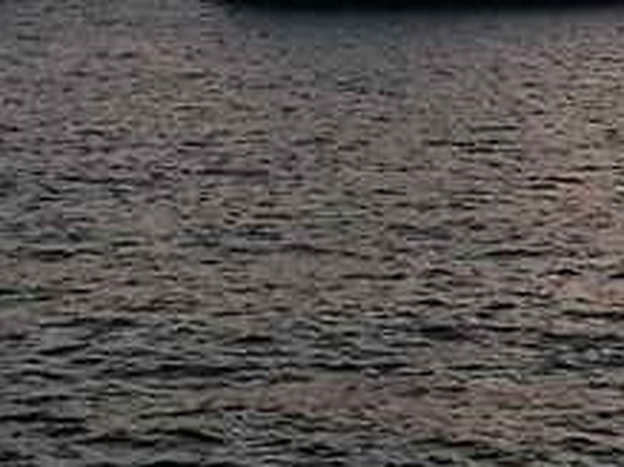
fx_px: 3439
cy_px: -241
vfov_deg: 7.6
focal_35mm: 191
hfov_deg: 10.2
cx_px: 727
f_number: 2.2
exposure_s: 1/30
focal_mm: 4.5
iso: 200
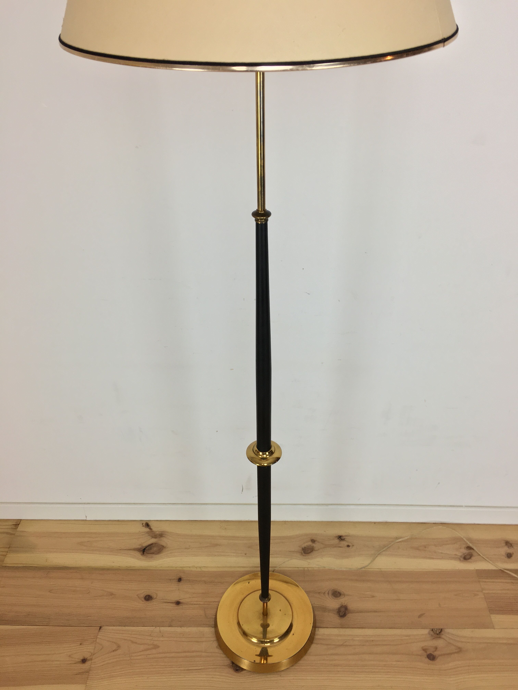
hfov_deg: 48.2
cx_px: 259
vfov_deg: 61.7
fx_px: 579
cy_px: 345
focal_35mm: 29
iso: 32
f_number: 2.2
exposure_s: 1/33
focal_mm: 4.15
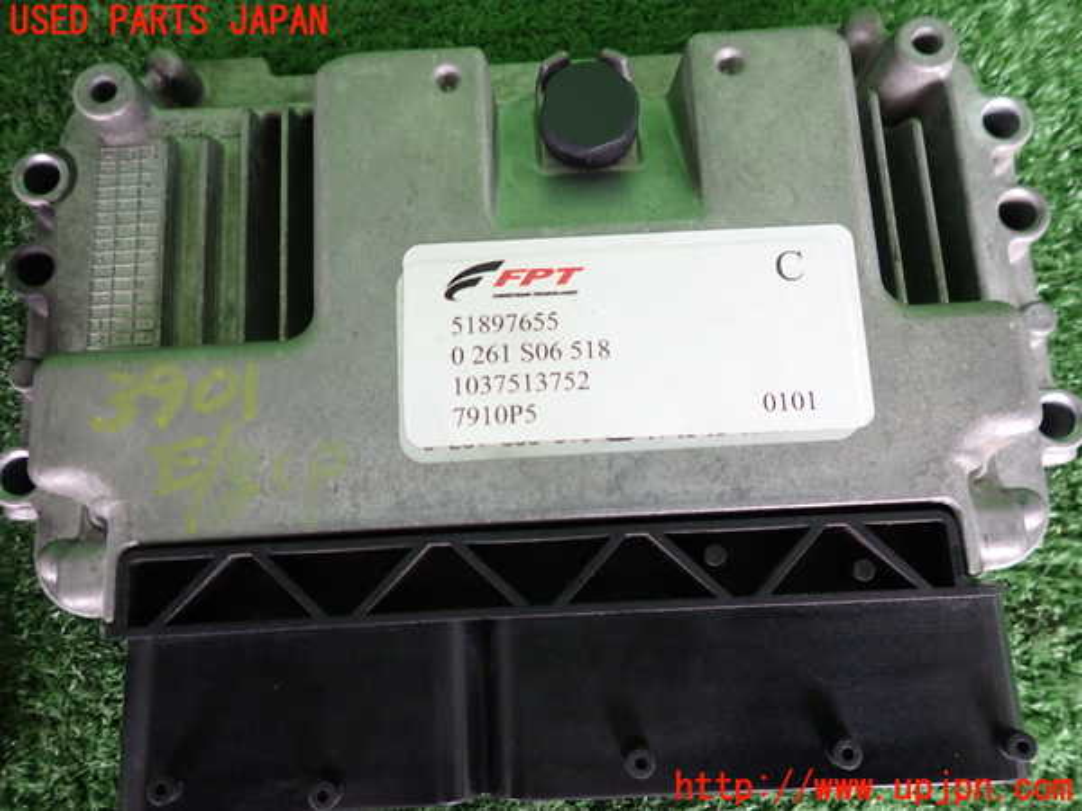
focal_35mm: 25
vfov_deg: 54.9
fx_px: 781
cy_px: 406
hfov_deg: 69.4
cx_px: 541
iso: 200
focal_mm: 4.5
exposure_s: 1/50
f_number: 2
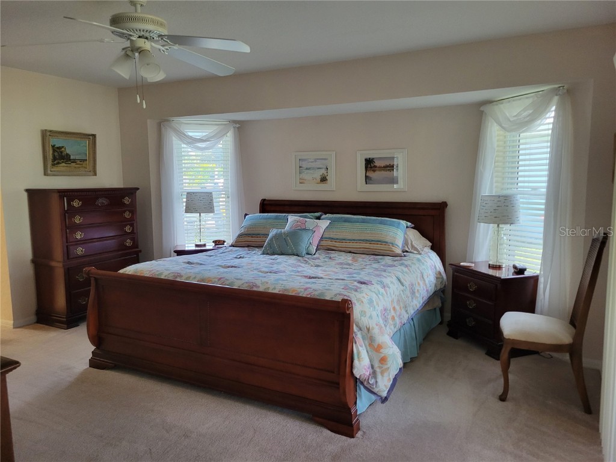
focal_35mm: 26
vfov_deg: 53.1
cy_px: 231
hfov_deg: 67.3
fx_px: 463
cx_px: 308
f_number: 1.8
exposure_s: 1/120
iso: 320
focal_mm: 5.4
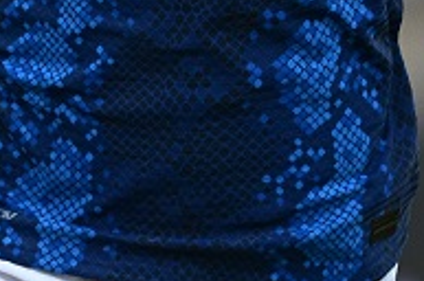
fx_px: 31241
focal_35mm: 2657
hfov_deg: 0.8
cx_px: 261
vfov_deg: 0.5
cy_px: -326
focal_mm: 400
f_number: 3.5
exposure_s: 1/1600
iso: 1250
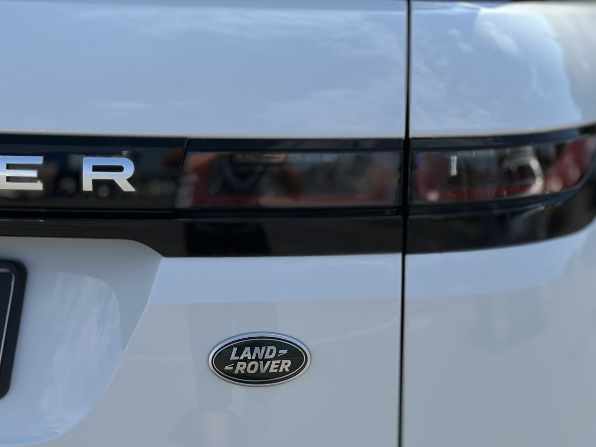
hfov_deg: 27.0
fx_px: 1240
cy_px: 234
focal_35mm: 72
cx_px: 355
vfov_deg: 20.4
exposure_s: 1/7634
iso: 80
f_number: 1.78
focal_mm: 6.86
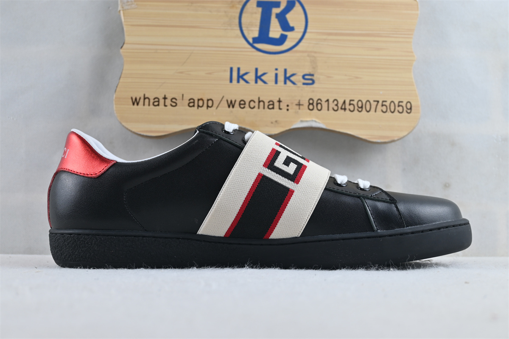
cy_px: 170
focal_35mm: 45
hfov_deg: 43.6
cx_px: 254
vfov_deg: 29.9
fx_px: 636
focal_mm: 30
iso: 100
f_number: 4.8
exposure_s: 1/40
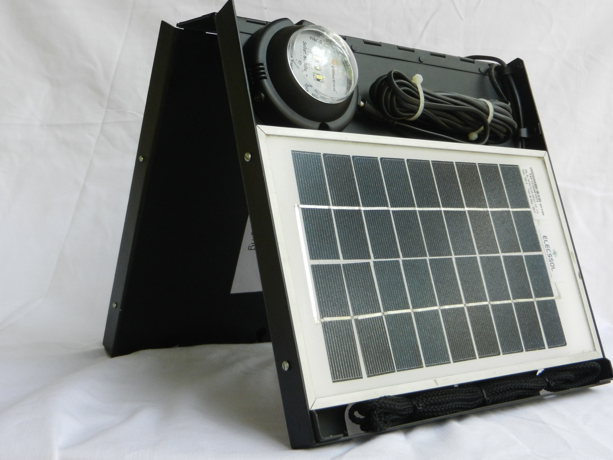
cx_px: 327
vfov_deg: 34.3
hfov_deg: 44.8
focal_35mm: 42
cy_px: 235
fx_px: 744
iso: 400
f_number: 4
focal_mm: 6.9
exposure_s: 1/250
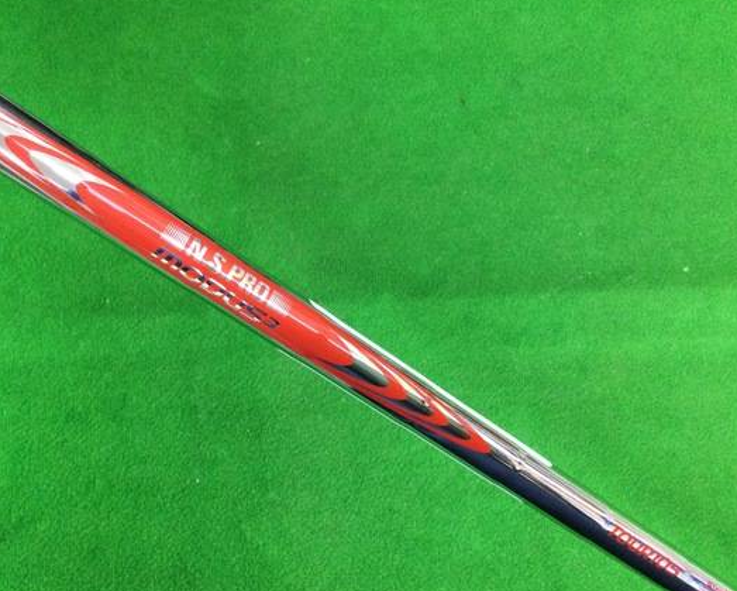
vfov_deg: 40.1
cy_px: 329
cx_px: 359
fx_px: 808
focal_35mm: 37
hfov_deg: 49.1
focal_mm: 3.3
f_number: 2.4
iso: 200
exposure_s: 1/30
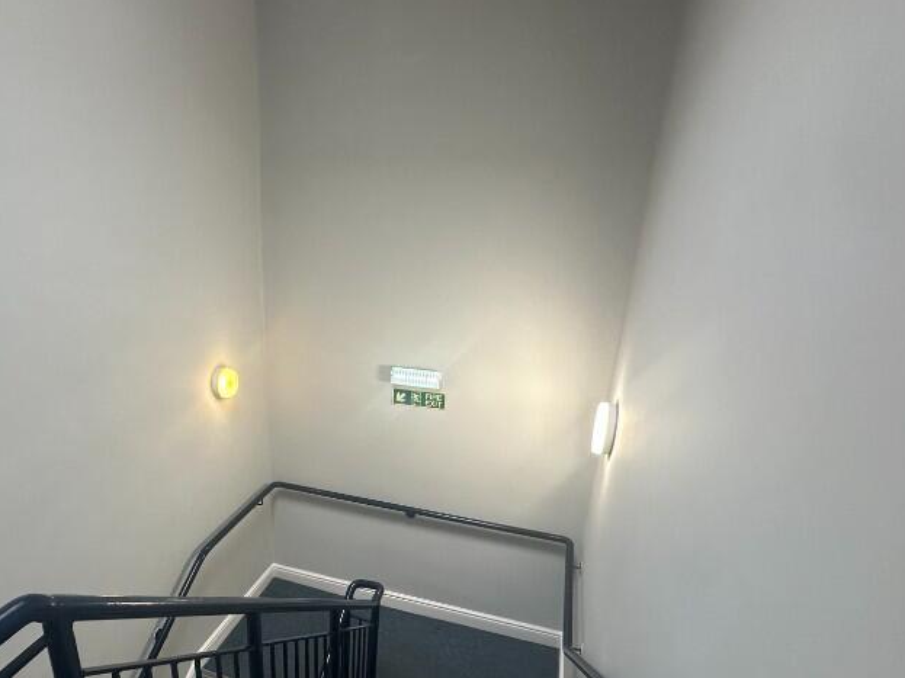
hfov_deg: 72.3
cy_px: 434
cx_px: 321
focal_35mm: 23
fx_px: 601
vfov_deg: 57.9
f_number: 2.2
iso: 200
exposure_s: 1/100
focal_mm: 2.22
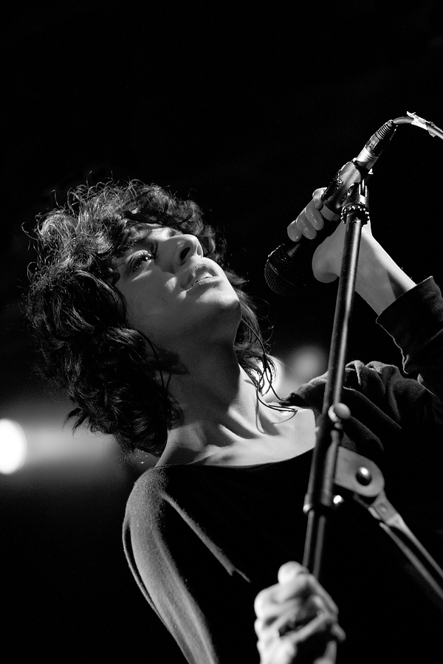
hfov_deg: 18.2
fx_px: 1384
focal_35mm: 75
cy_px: 332
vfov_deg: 27.0
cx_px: 222
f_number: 2.2
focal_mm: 50
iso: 640
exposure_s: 1/250
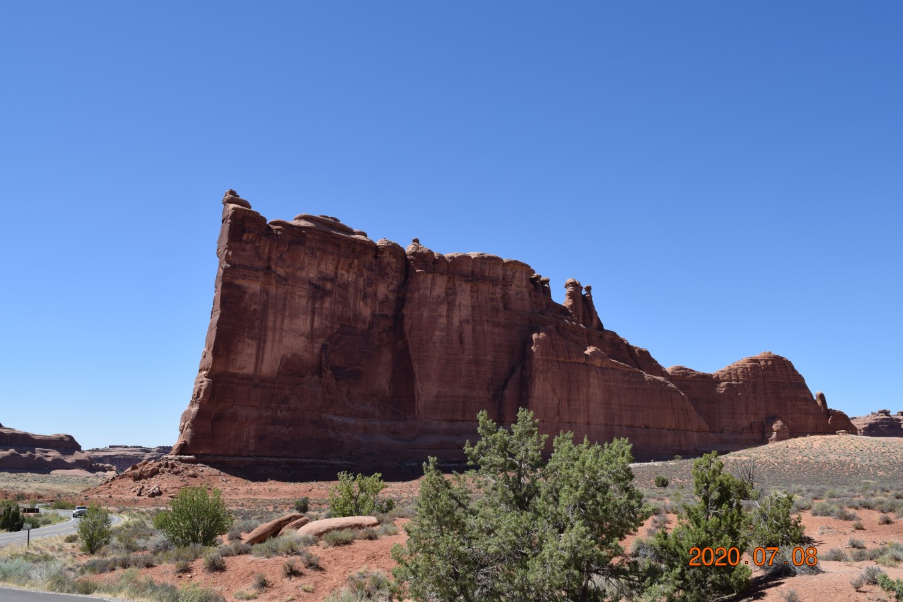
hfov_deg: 57.2
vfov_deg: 40.0
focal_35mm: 33
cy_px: 301
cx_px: 452
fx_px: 828
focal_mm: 22
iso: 200
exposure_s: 1/320
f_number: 9
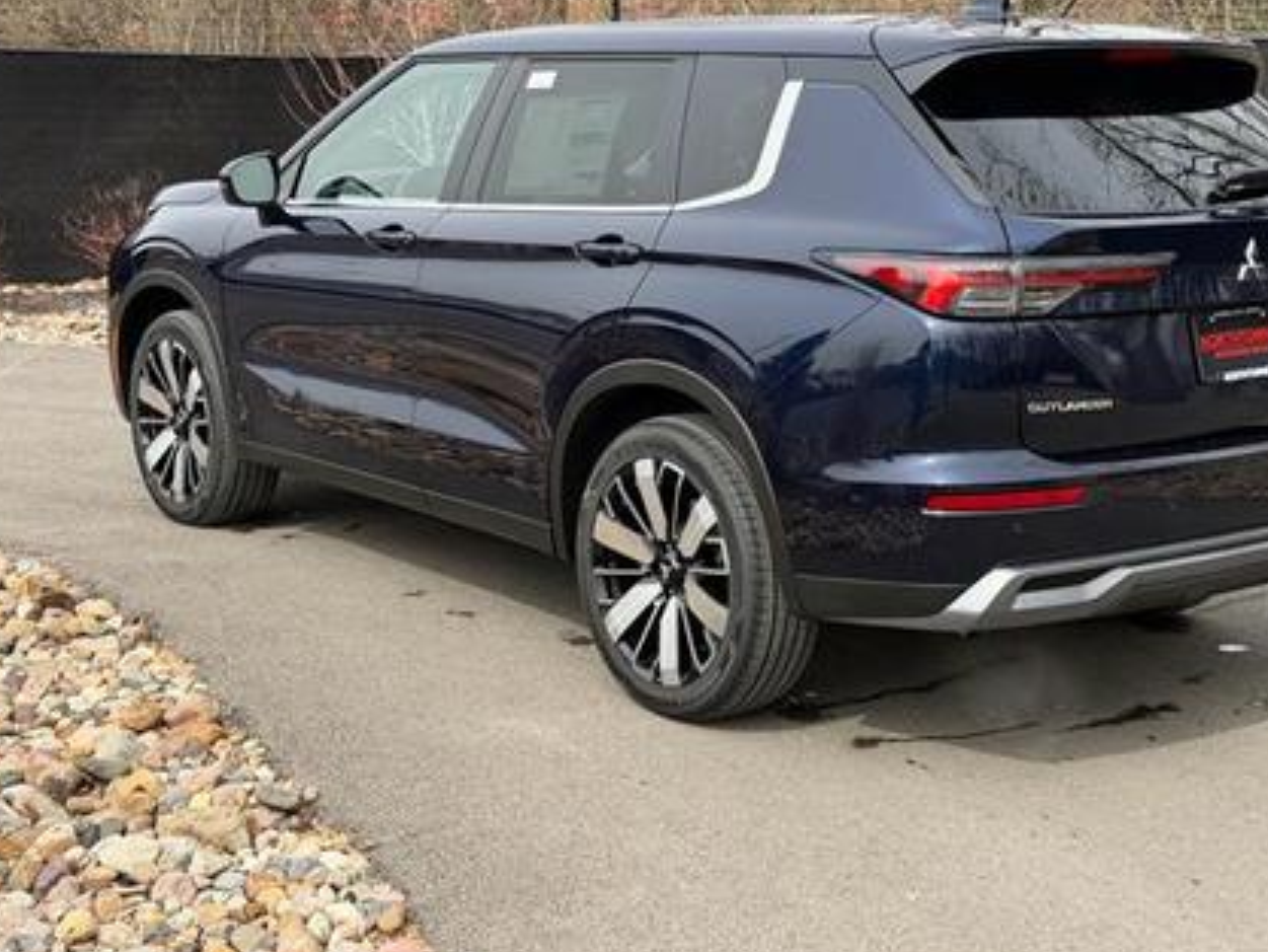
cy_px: 405
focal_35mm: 58
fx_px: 2125
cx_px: 721
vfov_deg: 25.2
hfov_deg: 33.2
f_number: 1.78
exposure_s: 1/2146
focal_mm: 6.76
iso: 80
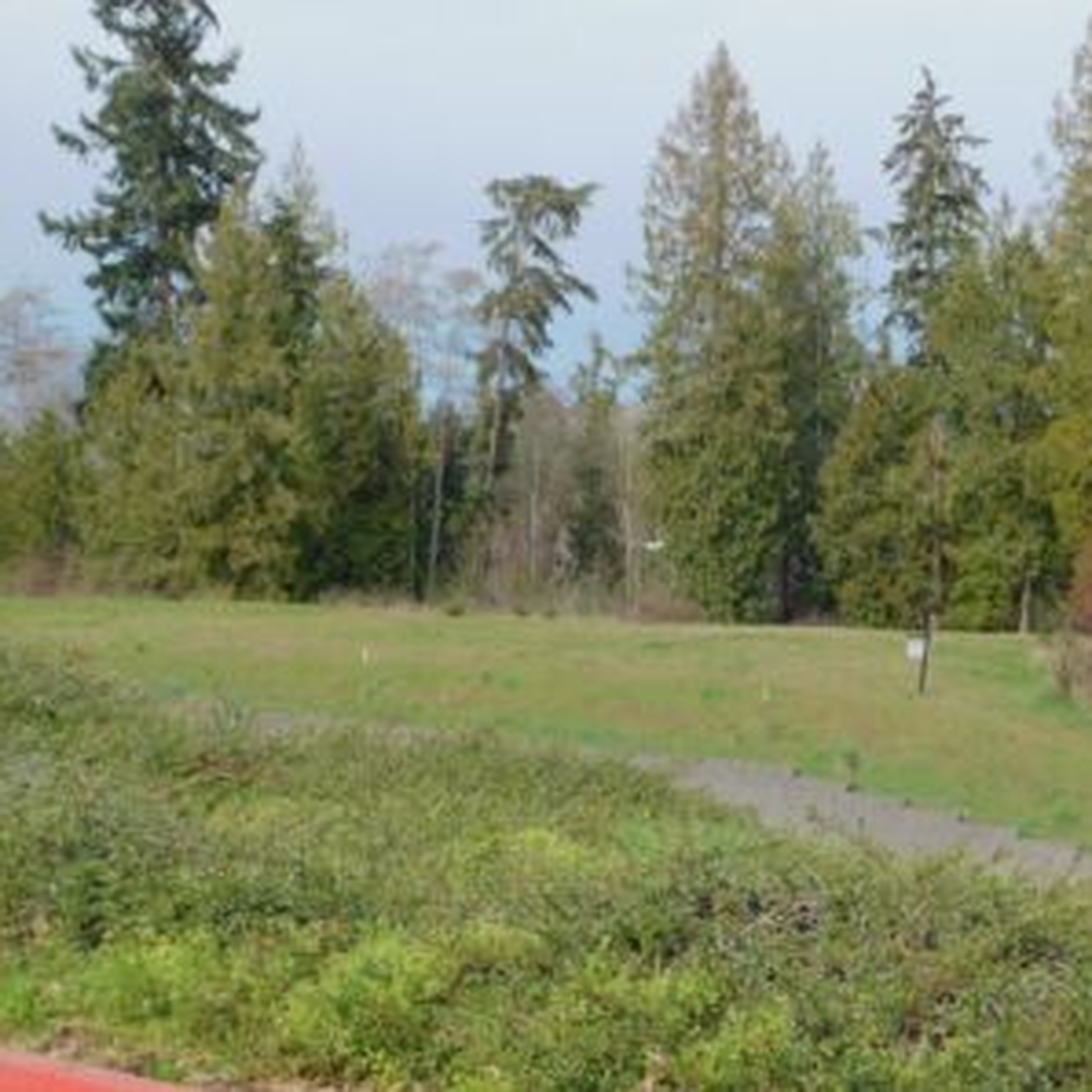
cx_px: 729
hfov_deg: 24.5
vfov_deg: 24.7
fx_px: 2498
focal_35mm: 70
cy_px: 546
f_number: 4
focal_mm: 10.4
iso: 125
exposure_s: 1/640
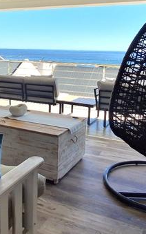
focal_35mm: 40
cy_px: 104
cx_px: 40
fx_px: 255
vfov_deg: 49.2
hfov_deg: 31.5
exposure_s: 1/714
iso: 40
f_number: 2.2
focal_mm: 1.64
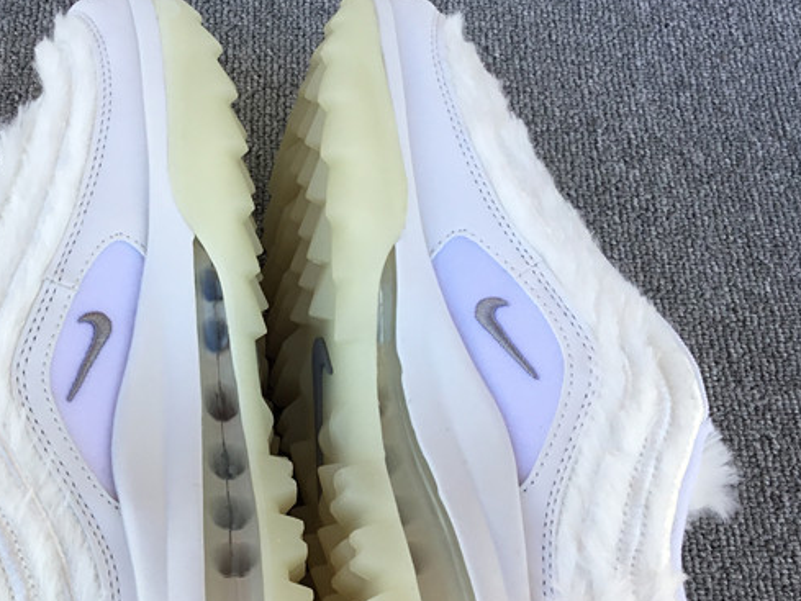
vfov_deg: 25.6
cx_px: 244
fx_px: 1319
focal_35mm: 57
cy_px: 363
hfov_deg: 33.4
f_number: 2.4
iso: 25
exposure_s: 1/132
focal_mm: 3.3
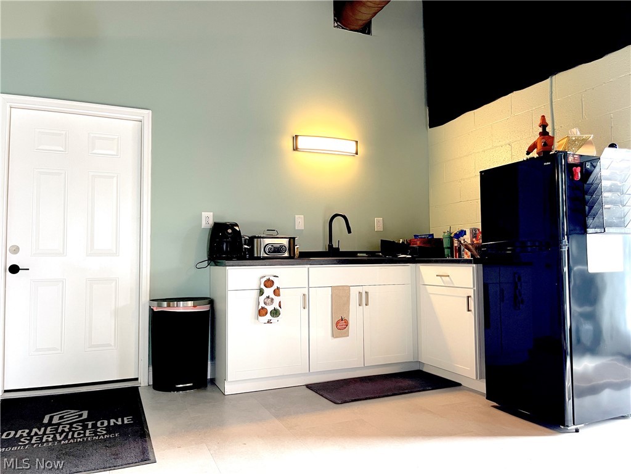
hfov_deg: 67.3
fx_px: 474
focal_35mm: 26
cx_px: 316
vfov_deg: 53.1
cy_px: 237
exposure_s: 1/60
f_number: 1.6
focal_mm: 5.1
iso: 125
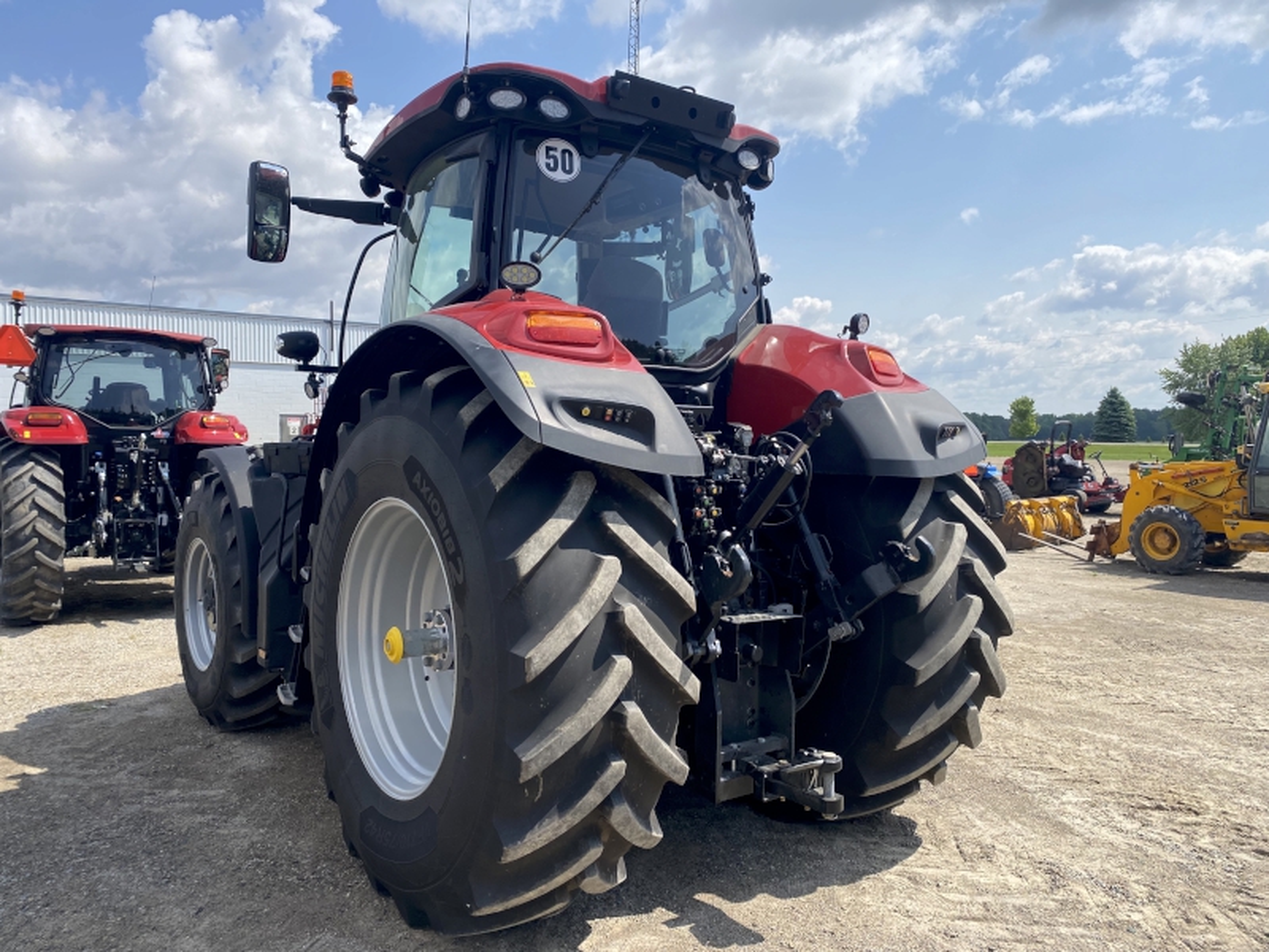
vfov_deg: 53.1
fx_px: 953
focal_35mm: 26
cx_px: 634
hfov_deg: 67.3
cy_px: 476
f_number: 1.8
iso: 32
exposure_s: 1/3040
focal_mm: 4.25
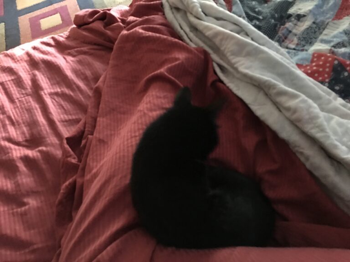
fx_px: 293
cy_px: 131
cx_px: 175
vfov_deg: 48.2
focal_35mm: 29
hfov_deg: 61.7
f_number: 2.2
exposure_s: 1/4
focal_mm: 4.15
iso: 160
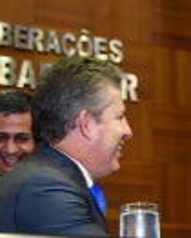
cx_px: 284
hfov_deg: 11.0
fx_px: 953
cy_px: 114
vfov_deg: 14.3
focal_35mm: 135
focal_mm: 30
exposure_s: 1/160
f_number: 3.2
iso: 2000
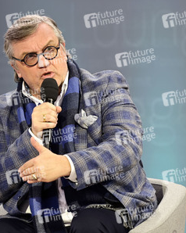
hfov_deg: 5.6
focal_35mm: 277
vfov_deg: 7.0
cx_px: 36
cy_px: 116
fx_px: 1908
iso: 200
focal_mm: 195
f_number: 3.5
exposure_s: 1/200
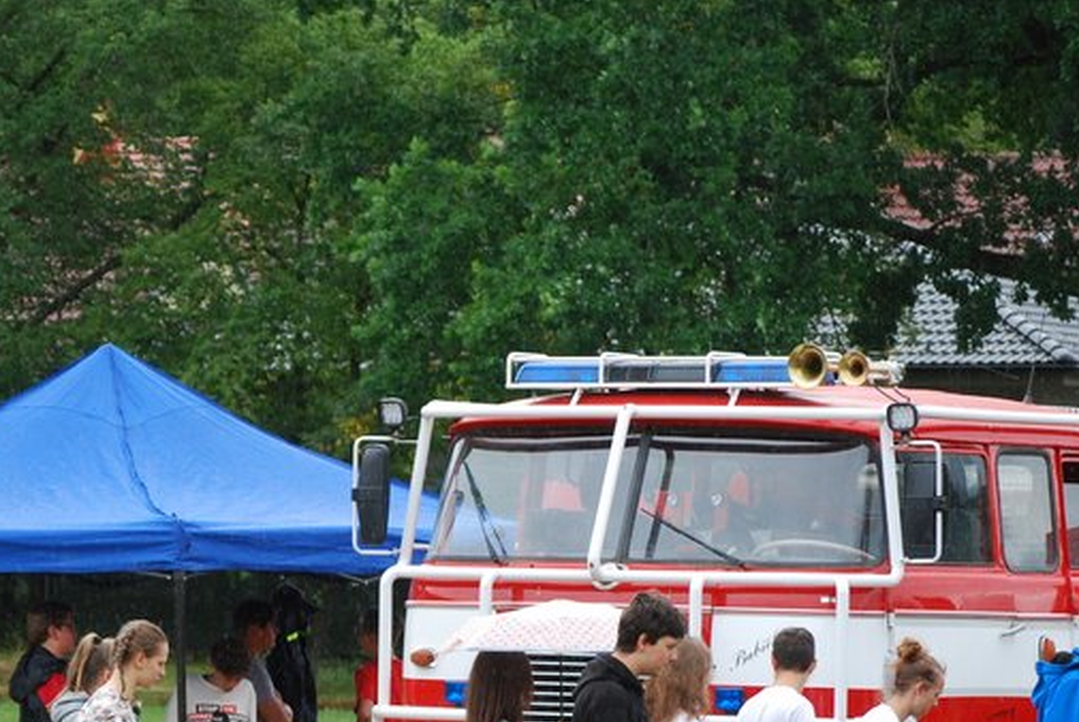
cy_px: 626
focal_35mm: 274
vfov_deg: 5.0
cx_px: 455
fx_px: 8222
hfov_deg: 7.5
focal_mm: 90
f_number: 5
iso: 200
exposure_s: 1/400
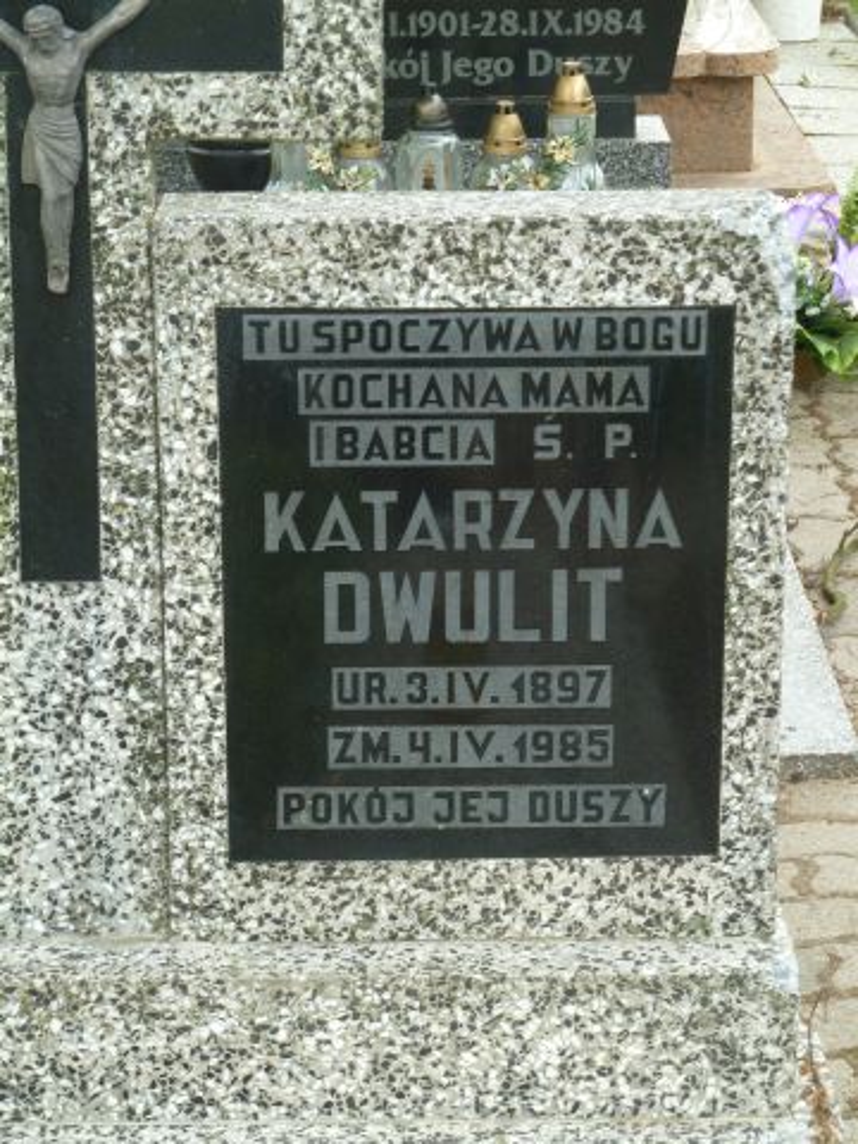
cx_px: 429
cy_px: 572
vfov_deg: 18.9
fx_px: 3437
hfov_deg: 14.2
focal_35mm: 104
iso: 160
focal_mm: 17
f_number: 4.3
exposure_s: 1/50
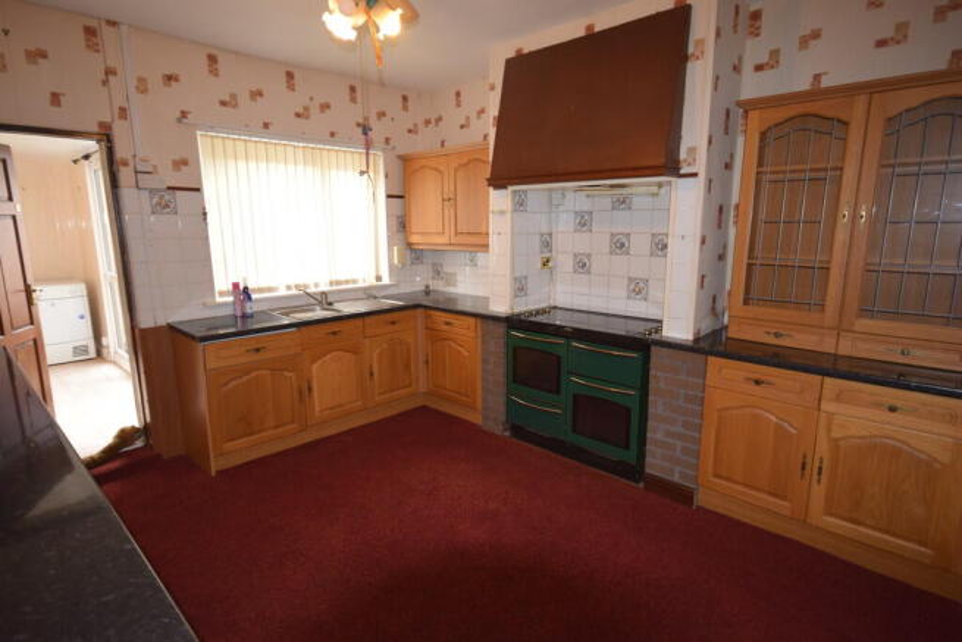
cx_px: 481
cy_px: 321
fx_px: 521
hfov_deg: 85.4
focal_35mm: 20
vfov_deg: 63.2
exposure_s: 1/60
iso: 1000
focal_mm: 13
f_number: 4.5
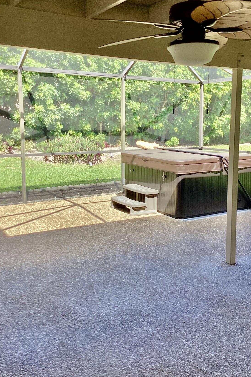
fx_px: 408
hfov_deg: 34.2
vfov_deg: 49.4
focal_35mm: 39
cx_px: 135
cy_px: 164
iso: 25
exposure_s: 1/109
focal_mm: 3.3
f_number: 2.4
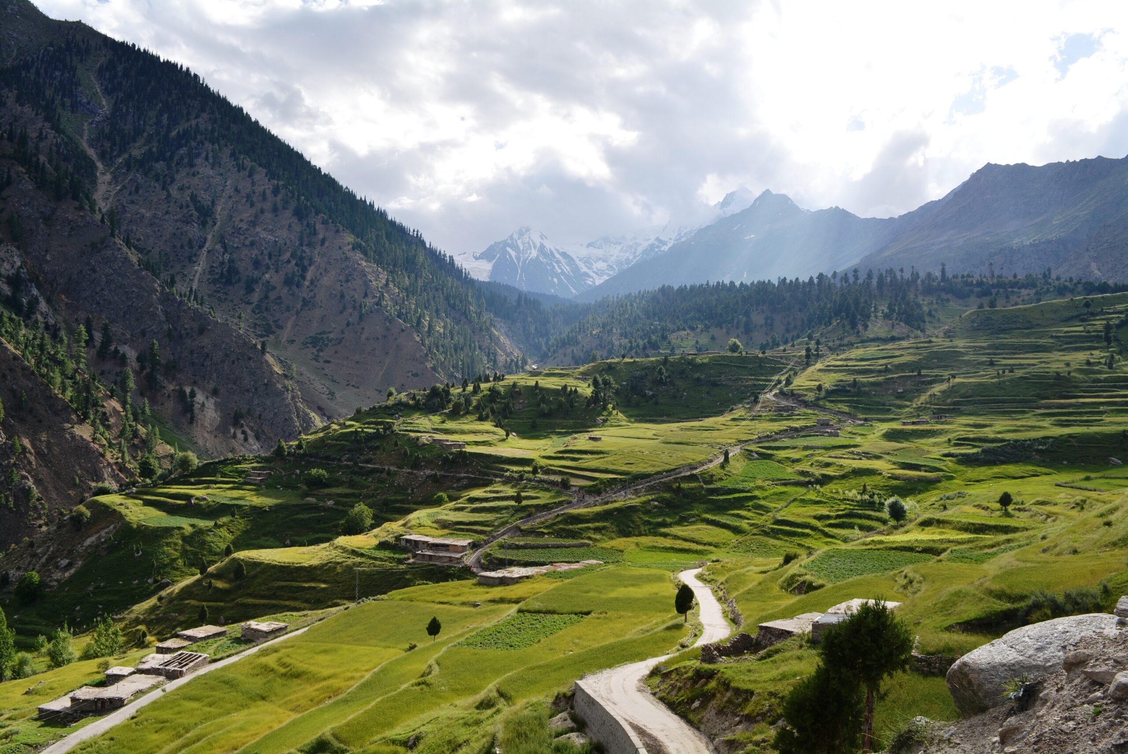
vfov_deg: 48.0
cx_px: 564
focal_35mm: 27
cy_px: 377
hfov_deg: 67.3
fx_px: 847
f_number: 8
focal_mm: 18
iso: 110
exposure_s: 1/250
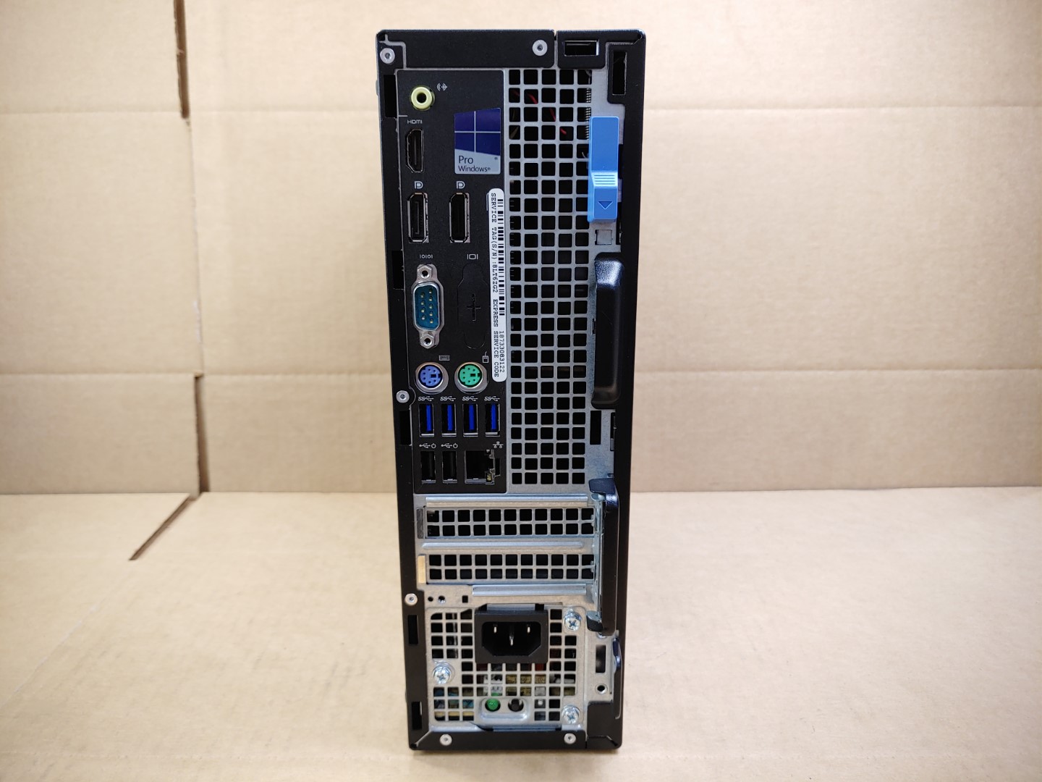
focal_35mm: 26
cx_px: 521
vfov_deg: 53.1
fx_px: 783
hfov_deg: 67.3
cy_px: 391
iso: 50
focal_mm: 4.36
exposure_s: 1/60
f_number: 1.8
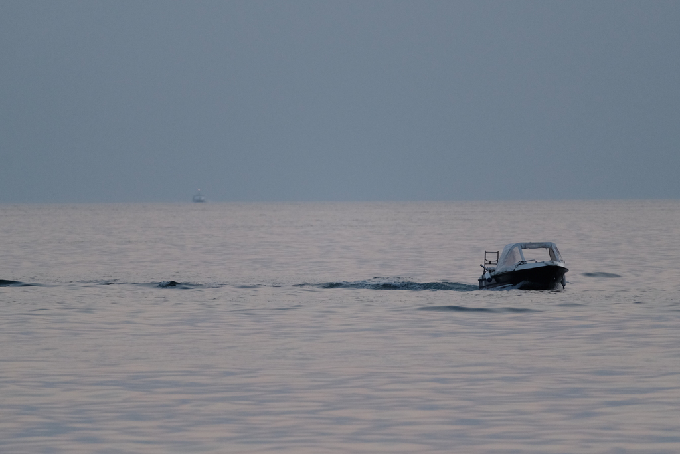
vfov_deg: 2.3
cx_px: 340
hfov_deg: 3.4
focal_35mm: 600
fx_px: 11334
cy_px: 227
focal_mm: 400
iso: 3200
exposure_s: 1/1000
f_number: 6.3
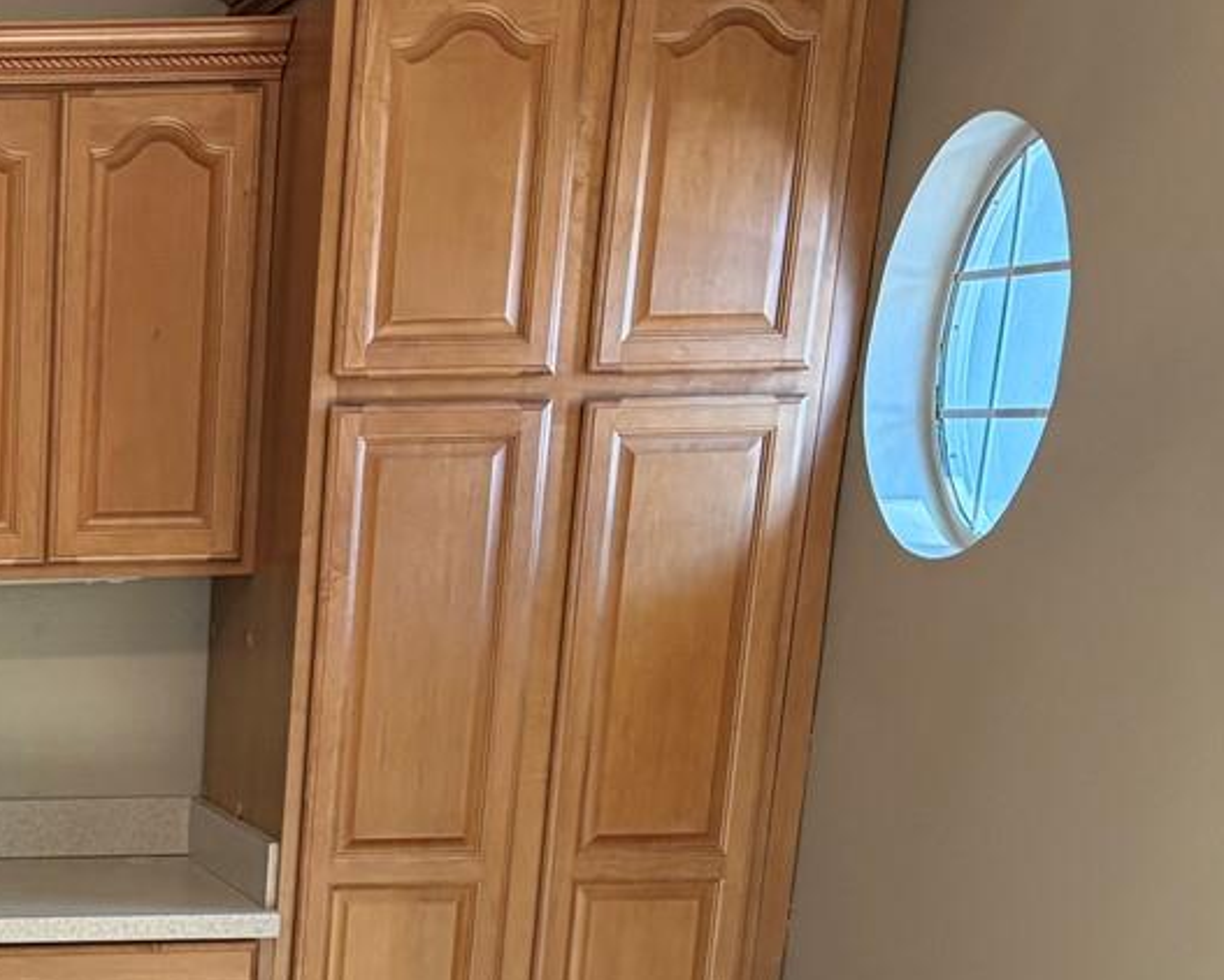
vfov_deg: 18.4
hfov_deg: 22.1
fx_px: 2790
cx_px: -388
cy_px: 1310
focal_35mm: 77
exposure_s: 1/60
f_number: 1.6
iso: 200
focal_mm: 5.96
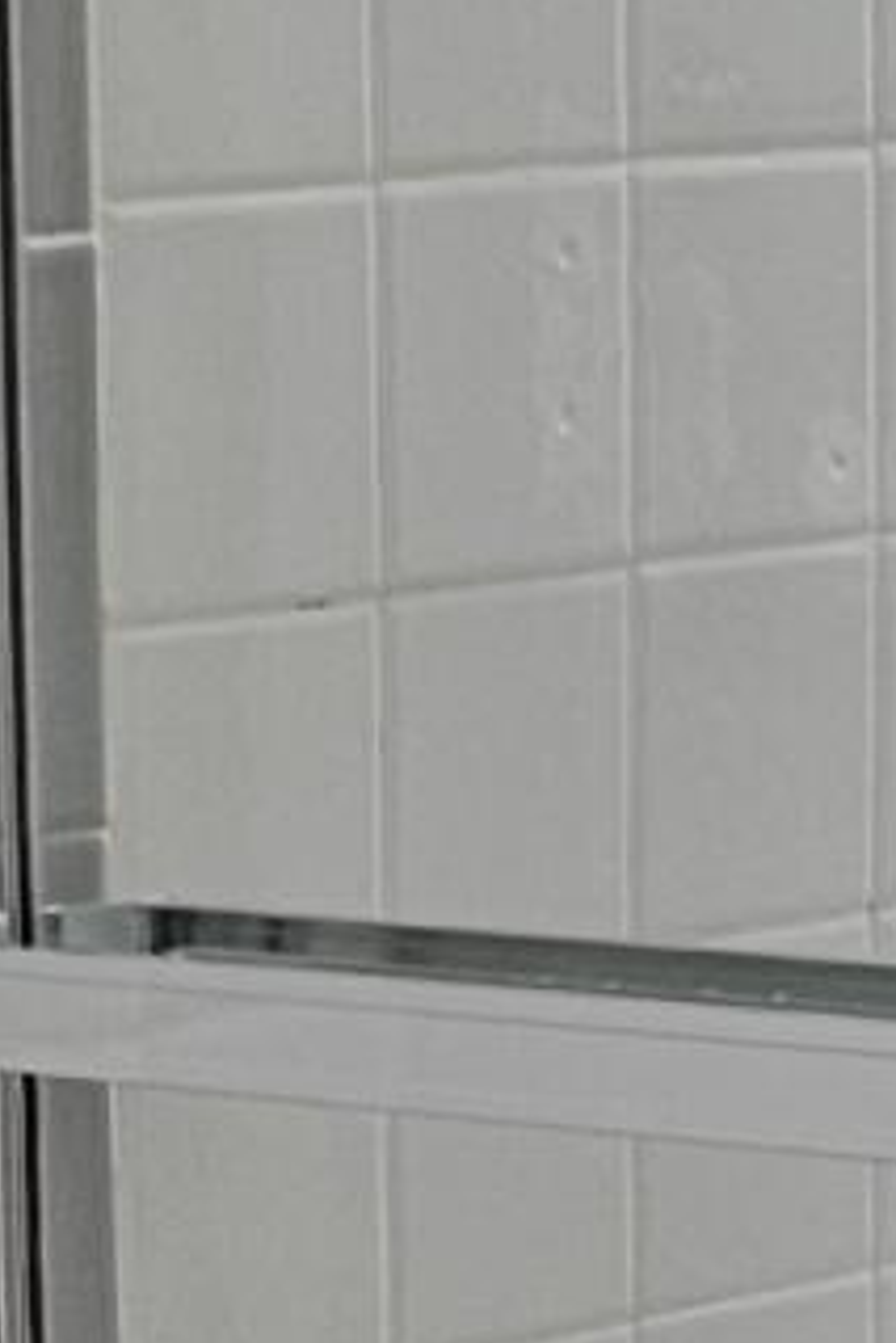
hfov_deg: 6.1
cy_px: 2290
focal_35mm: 225
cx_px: 374
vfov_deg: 8.8
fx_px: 8390
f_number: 1.8
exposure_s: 1/120
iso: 80
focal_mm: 5.4
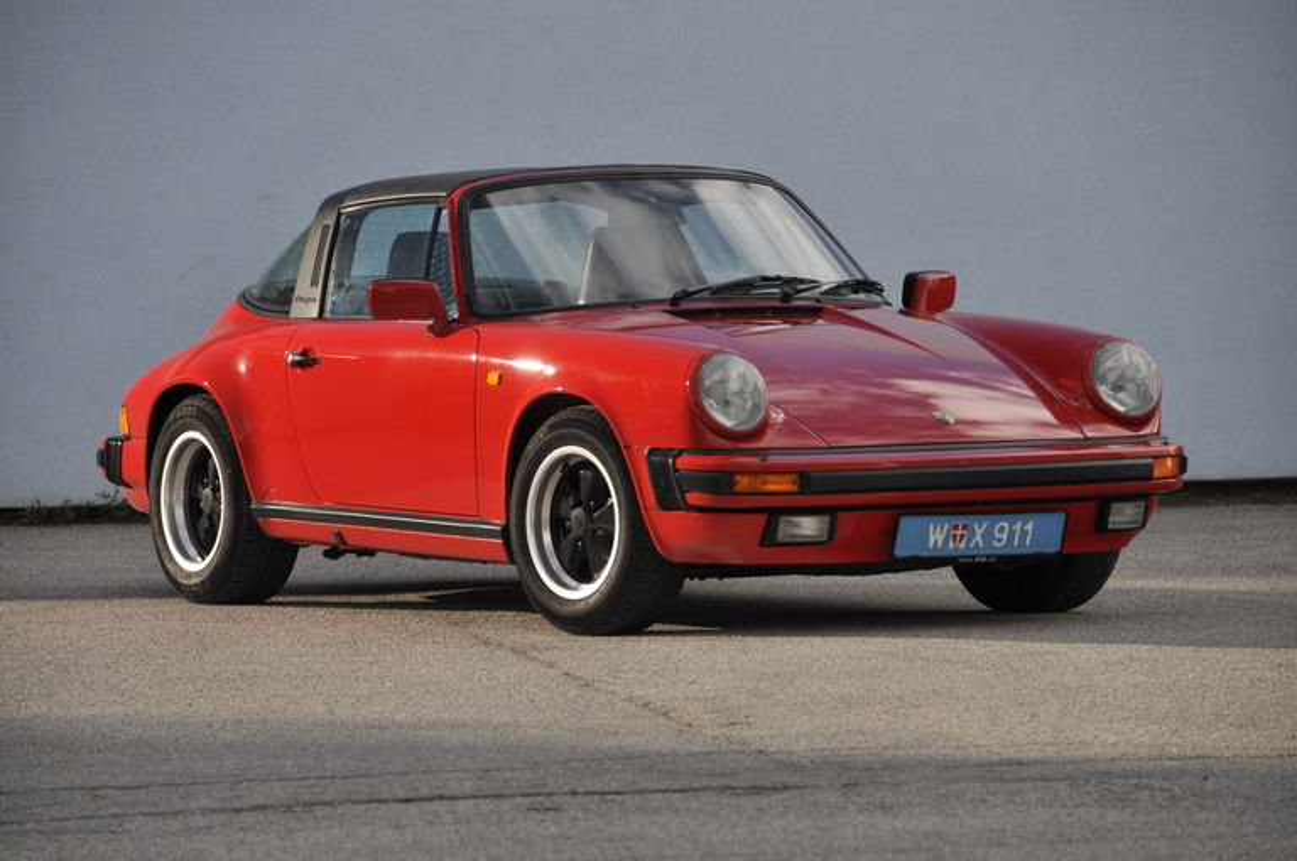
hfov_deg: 10.2
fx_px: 7286
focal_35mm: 202
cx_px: 648
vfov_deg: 6.8
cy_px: 430
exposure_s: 1/640
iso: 500
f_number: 6.3
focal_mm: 135
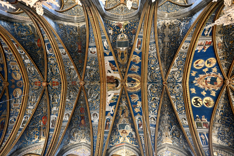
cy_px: 78
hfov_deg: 73.7
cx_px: 117
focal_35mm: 24
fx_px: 156
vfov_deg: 53.1
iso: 4500
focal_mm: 24
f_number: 4
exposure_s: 1/25
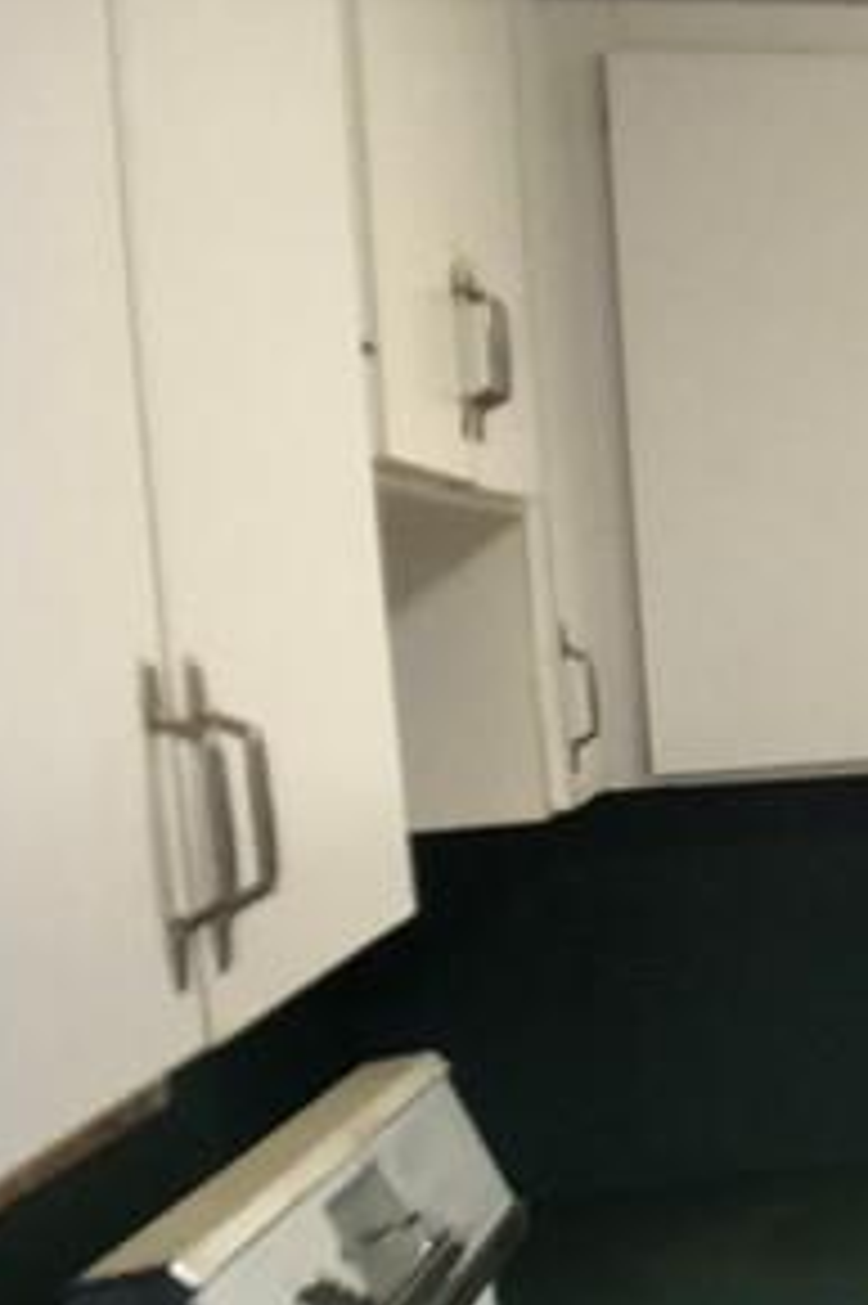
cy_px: 774
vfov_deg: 19.8
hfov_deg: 10.8
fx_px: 3729
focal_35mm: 103
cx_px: 2249
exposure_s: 1/24
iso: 40
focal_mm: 3.99
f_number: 1.8
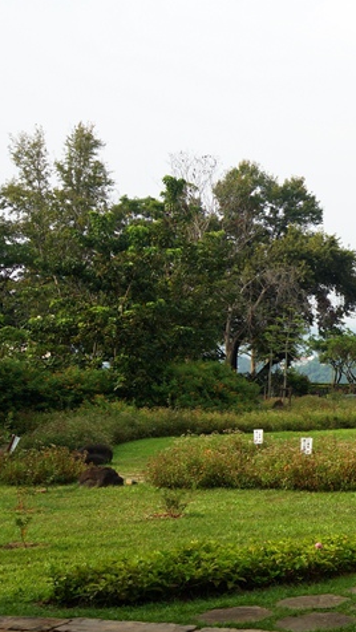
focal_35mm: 58
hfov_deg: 18.5
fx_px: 973
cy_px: 301
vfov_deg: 36.0
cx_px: 527
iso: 100
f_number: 8
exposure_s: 1/400
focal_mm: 22
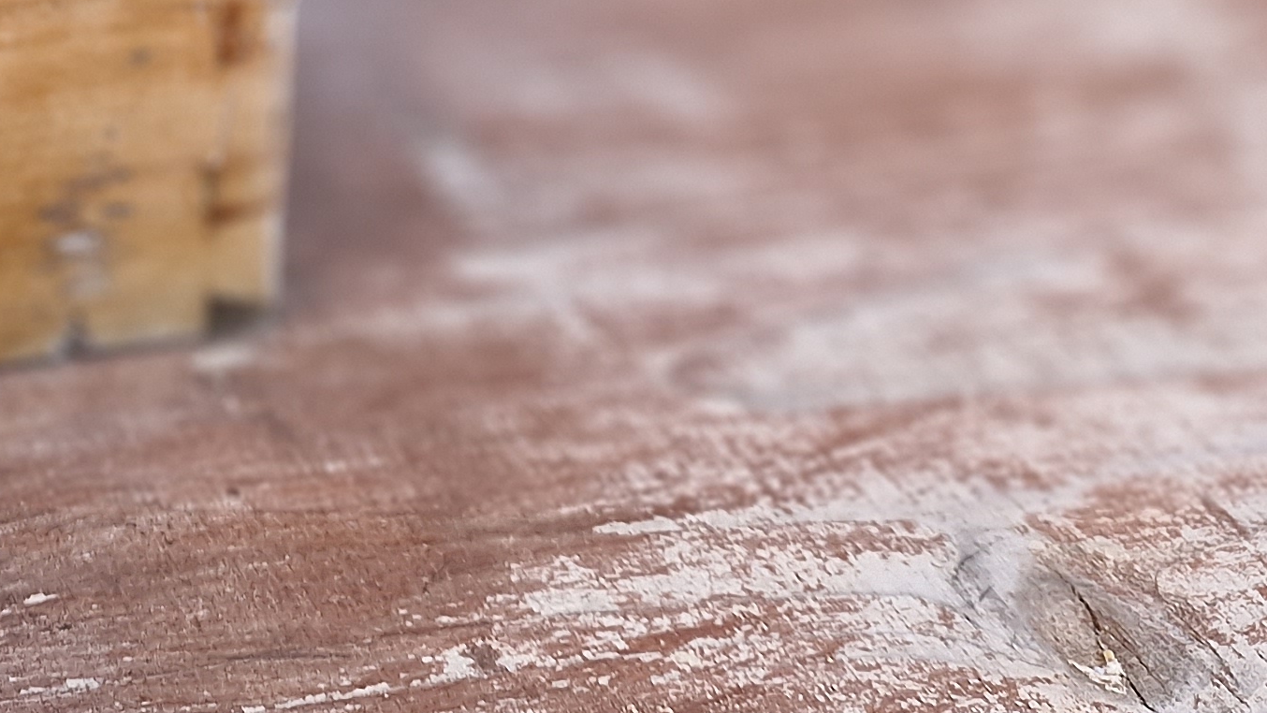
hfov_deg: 26.5
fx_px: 2486
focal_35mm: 74
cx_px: -103
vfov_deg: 14.1
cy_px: -639
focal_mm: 6.4
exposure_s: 1/100
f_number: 1.8
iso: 50
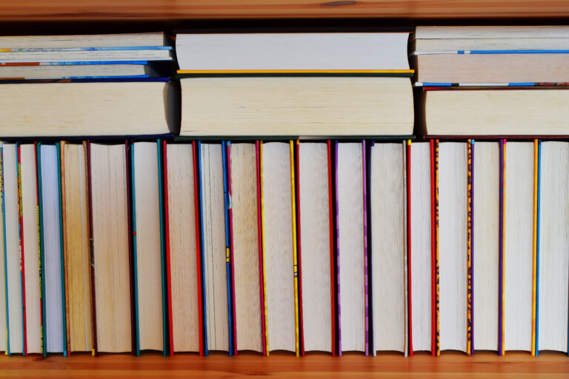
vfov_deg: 25.8
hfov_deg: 37.9
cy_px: 190
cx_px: 284
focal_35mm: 52
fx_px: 830
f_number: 9
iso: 200
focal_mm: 35
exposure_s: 1/4
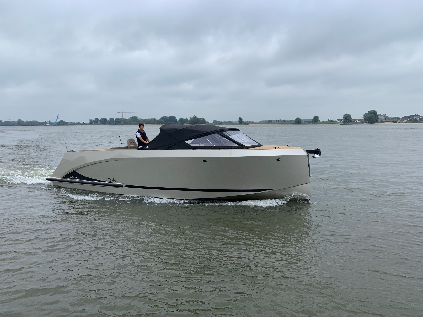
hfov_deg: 67.3
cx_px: 212
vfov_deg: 53.1
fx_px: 318
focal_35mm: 26
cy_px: 158
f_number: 1.8
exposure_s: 1/1124
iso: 25
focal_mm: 4.25
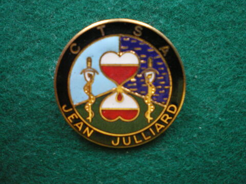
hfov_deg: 49.0
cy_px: 92
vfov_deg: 37.7
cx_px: 123
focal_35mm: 38
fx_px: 270
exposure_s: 1/13
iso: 400
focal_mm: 6.3
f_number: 3.1
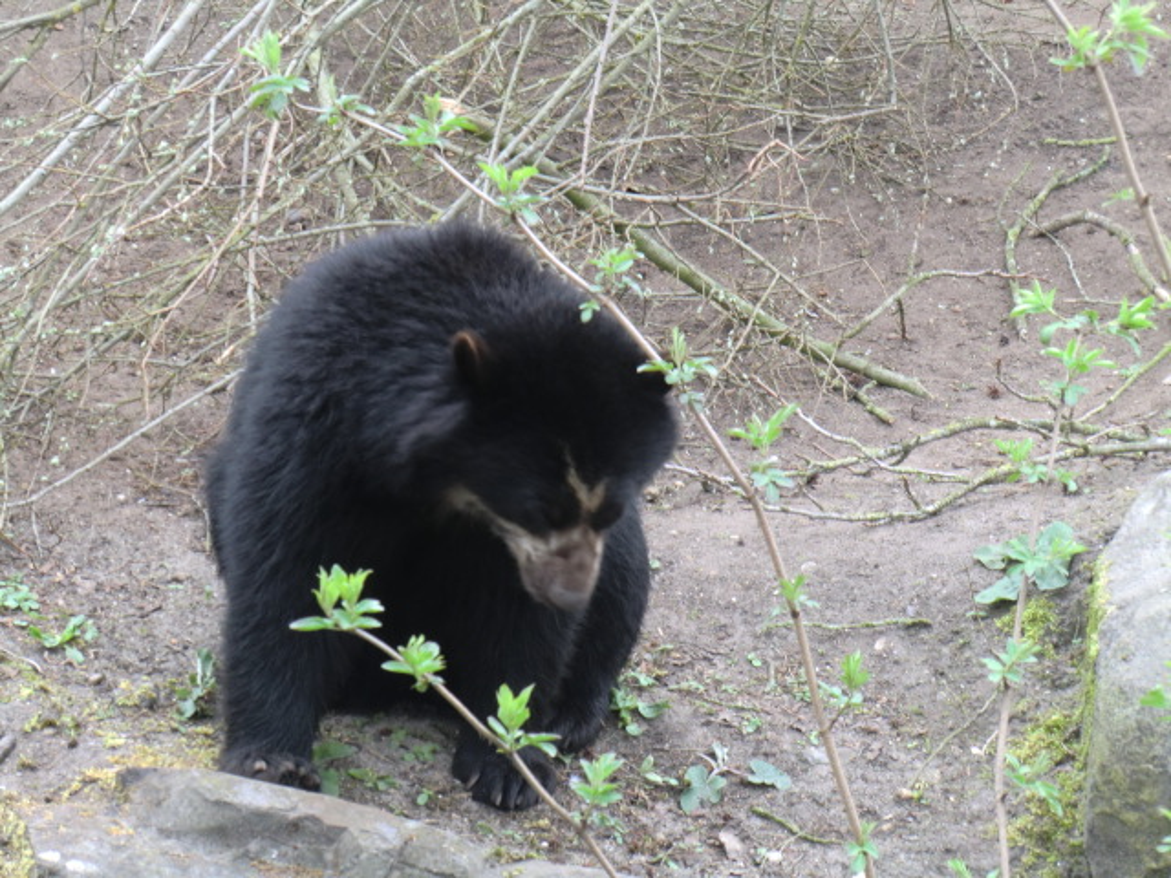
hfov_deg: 16.0
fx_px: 4161
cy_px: 439
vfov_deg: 12.0
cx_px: 586
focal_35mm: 123
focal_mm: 22
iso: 160
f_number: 5.2
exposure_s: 1/60
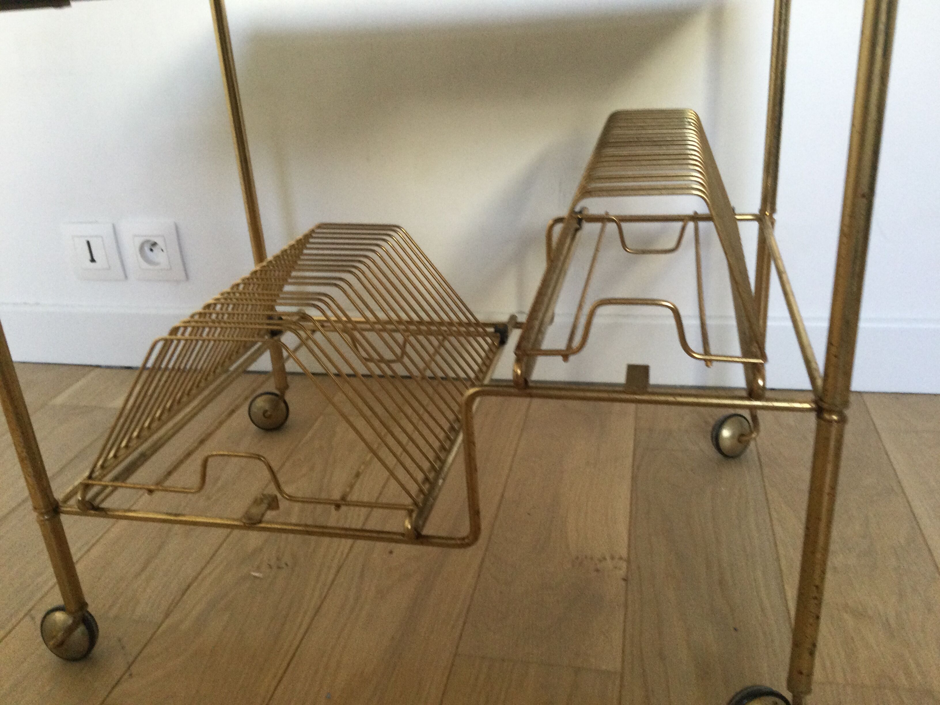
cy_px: 352
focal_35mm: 31
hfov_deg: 58.4
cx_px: 470
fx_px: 842
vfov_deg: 45.4
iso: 100
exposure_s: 1/33
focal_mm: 3.3
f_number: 2.4
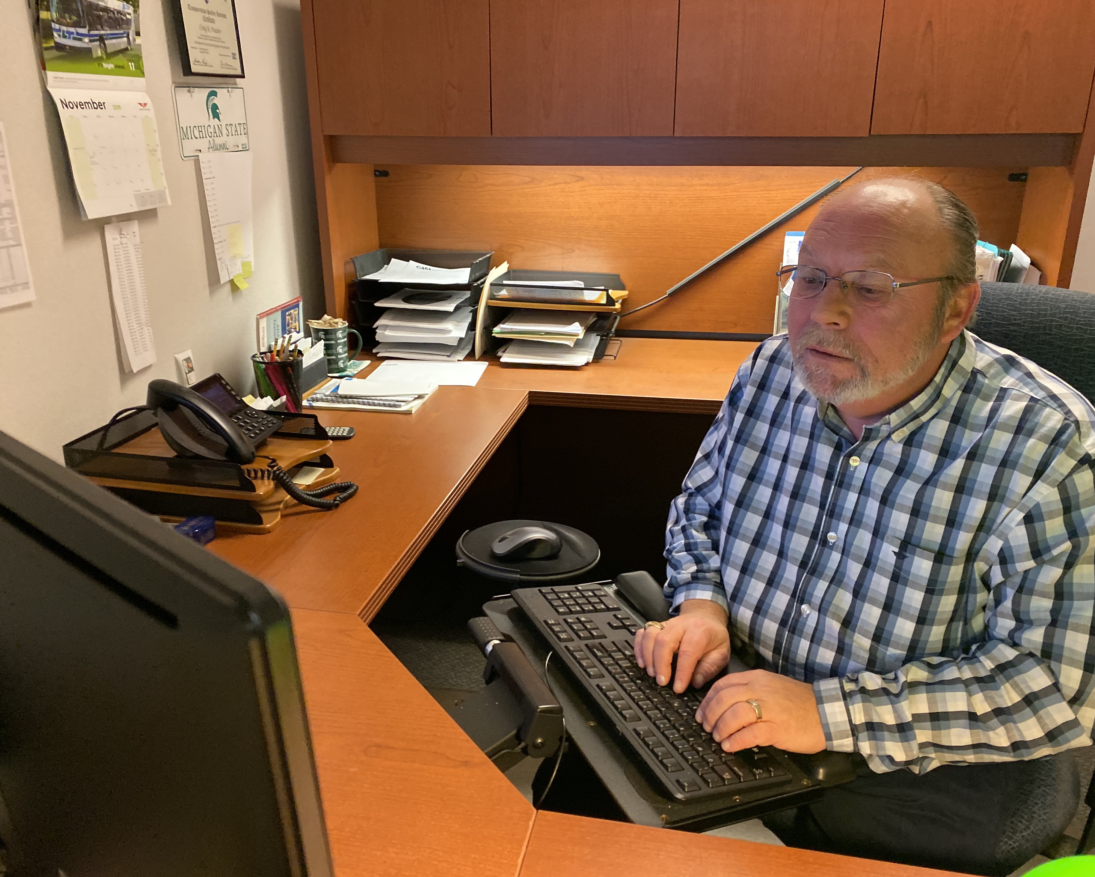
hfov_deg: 62.2
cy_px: 440
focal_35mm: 28
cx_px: 532
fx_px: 908
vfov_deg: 51.5
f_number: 1.8
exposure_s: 1/40
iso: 400
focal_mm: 4.25
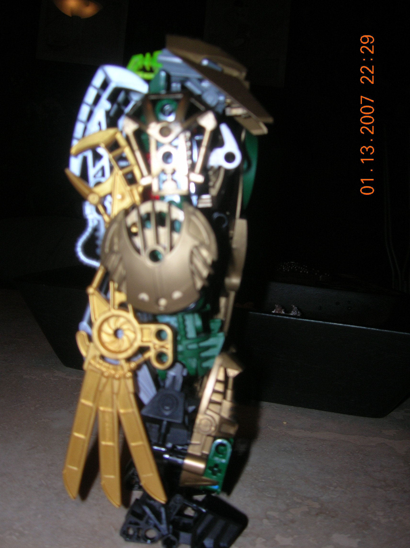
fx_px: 569
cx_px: 205
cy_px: 274
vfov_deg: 51.4
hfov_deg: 39.6
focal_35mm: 36
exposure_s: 1/60.1
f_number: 2.9
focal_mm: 6
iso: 50
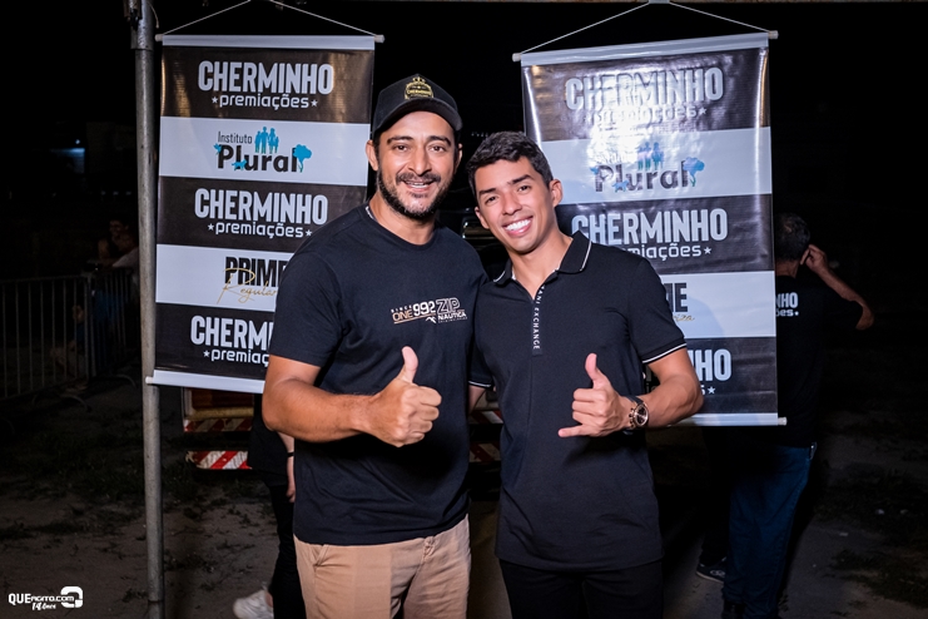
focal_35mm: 36
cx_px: 464
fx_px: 928
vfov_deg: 36.9
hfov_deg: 53.1
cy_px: 310
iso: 2000
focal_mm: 24
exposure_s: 1/250
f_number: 2.8
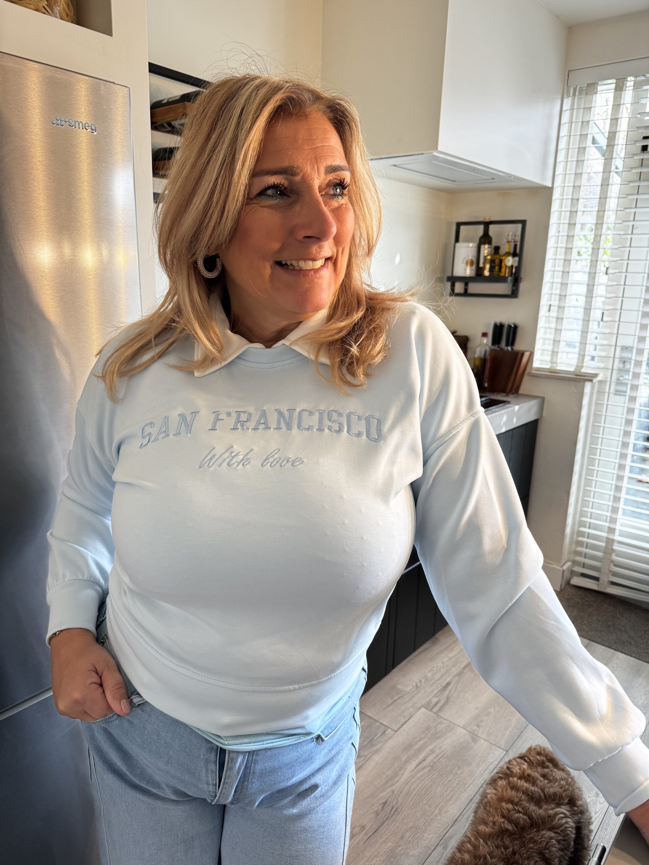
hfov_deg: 56.8
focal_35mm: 24
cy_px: 432
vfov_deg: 71.6
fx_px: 600
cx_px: 324
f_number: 1.78
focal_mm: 6.76
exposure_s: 1/50
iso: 125
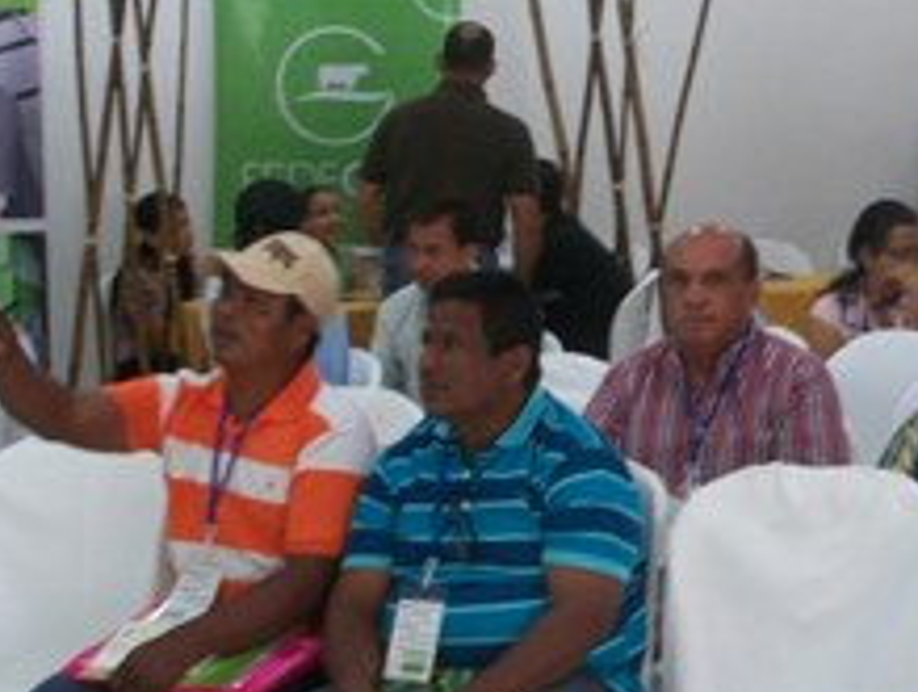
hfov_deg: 17.5
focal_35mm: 111
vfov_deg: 13.4
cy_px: 380
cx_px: 773
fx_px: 2949
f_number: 3.5
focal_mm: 7.8
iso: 181
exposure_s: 1/8
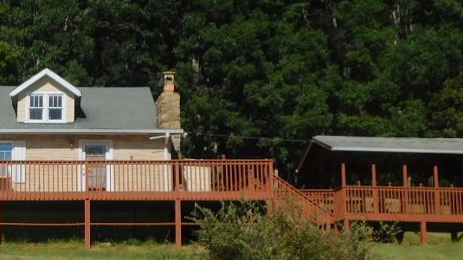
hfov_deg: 27.2
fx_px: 921
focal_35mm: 75
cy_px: 158
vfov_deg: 16.1
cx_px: 46
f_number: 6
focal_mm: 4
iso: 125
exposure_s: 1/800
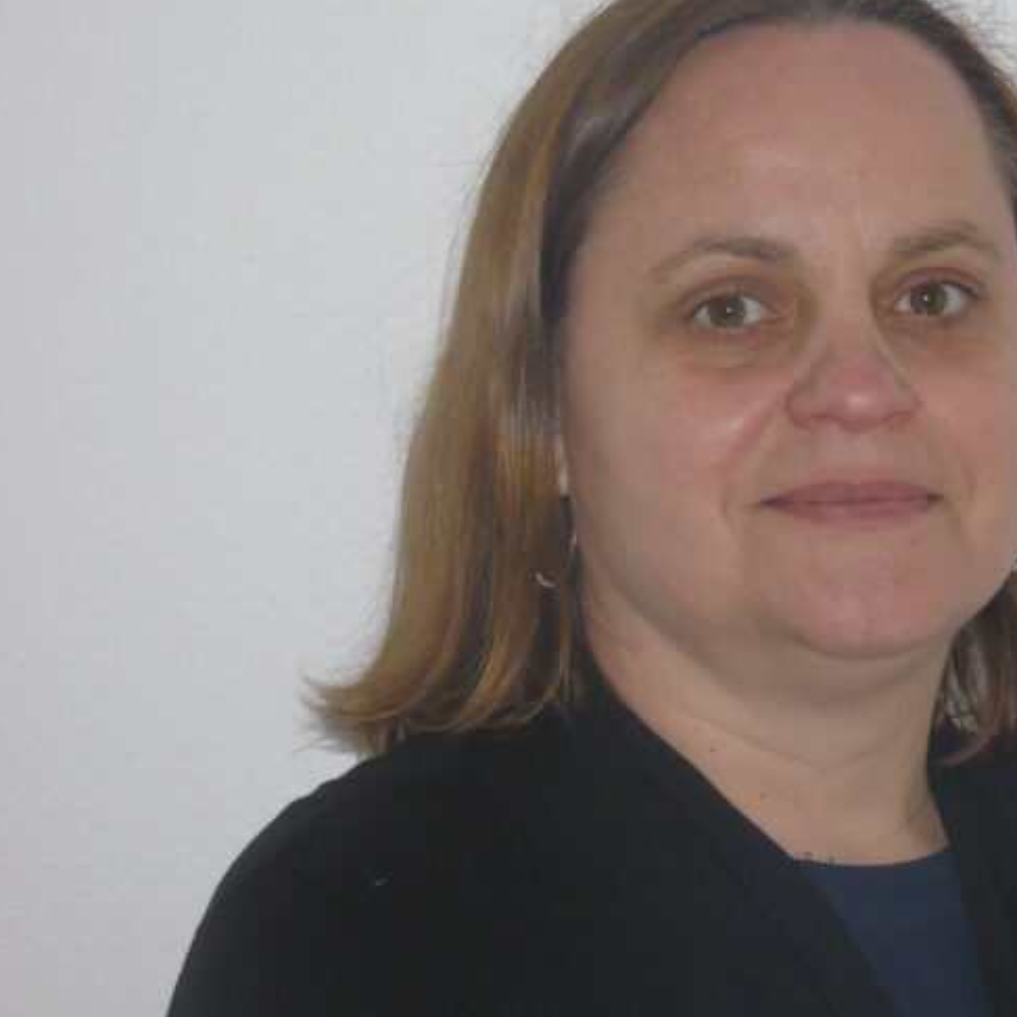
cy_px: 418
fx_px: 8609
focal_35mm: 259
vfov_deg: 6.8
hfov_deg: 6.8
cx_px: 760
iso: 320
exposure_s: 1/60
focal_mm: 33
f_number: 5
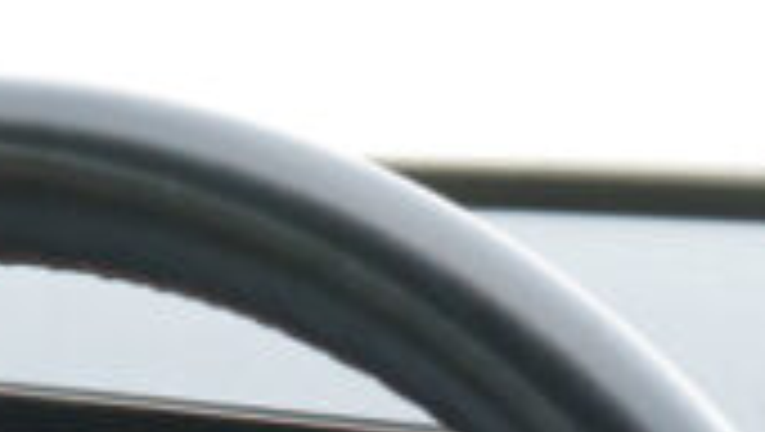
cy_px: 1357
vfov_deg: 4.5
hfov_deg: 8.4
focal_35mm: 258
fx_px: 5238
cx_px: 292
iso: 2000
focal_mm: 27.1
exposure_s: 1/250
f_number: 8
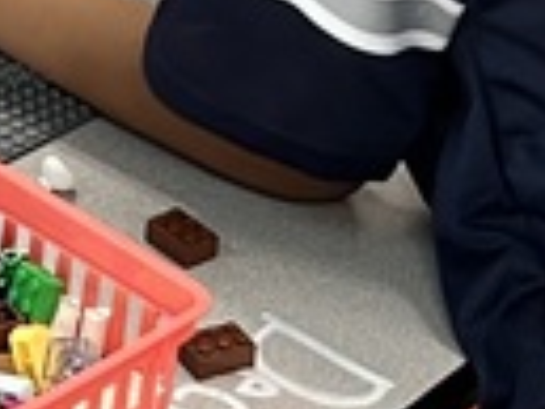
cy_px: -177
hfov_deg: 9.3
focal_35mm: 206
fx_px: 3246
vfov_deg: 7.1
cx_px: -258
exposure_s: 1/60
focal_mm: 5.7
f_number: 1.5
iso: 100
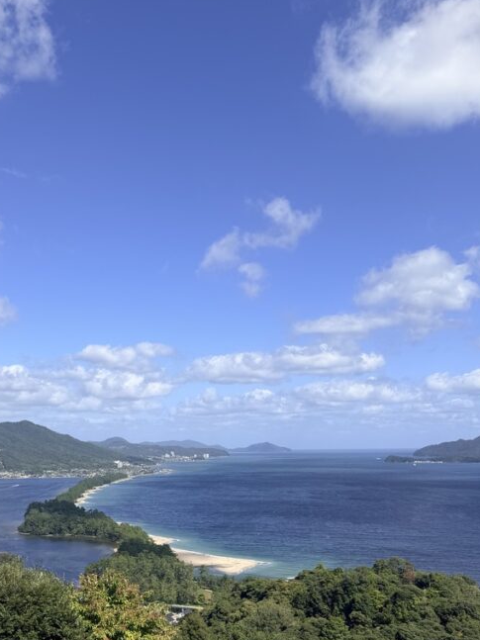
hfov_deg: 37.5
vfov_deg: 48.2
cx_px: 177
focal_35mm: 38
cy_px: 424
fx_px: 703
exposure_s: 1/6173
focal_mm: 6.76
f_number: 1.78
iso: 80
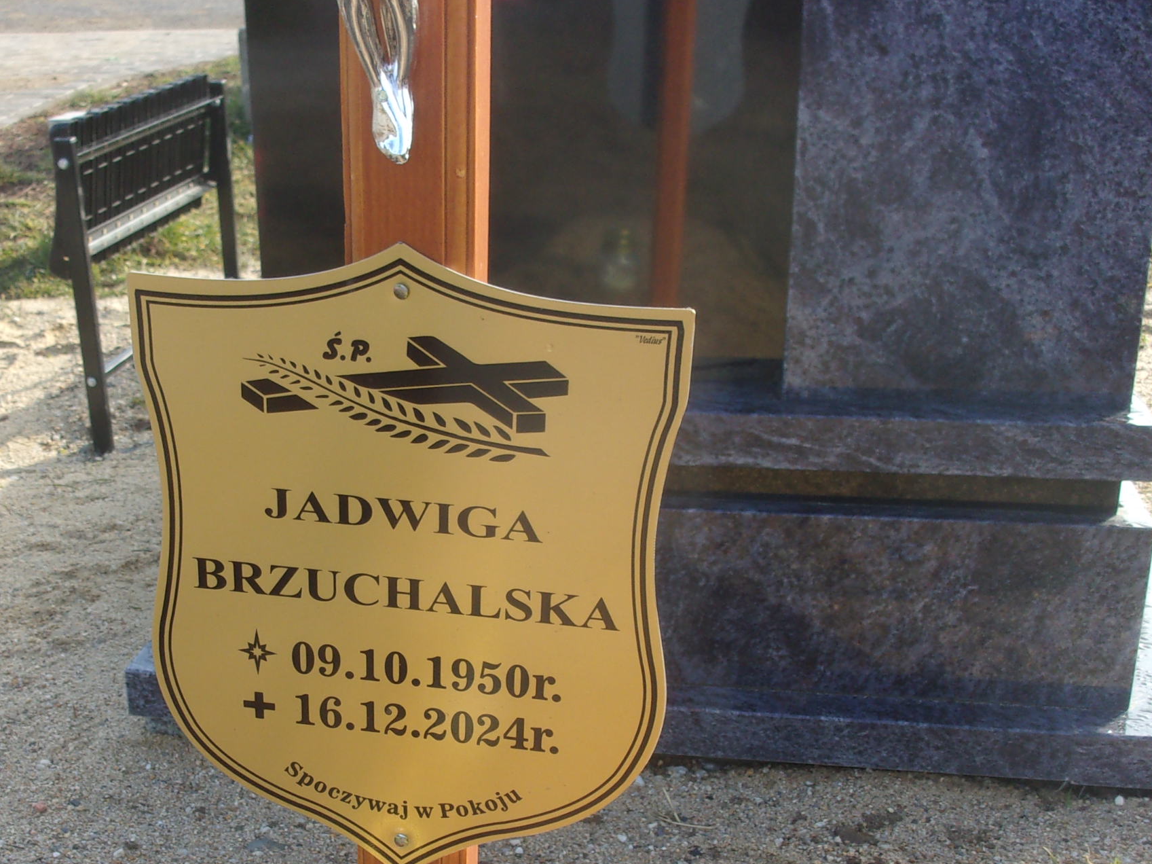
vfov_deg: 26.4
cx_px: 434
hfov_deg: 34.8
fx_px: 1830
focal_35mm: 55
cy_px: 588
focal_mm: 6.4
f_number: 4.5
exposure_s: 1/150
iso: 80
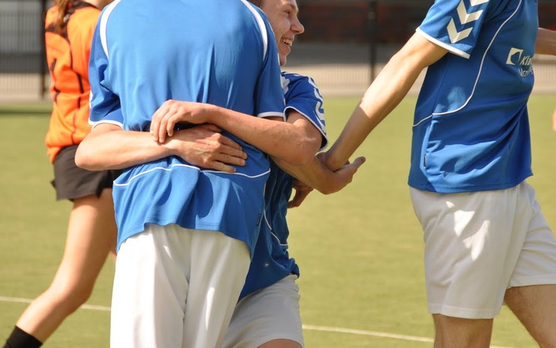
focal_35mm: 323
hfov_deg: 6.5
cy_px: 90
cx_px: 328
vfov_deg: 4.1
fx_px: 4895
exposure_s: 1/1000
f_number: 5.6
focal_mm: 150
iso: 400
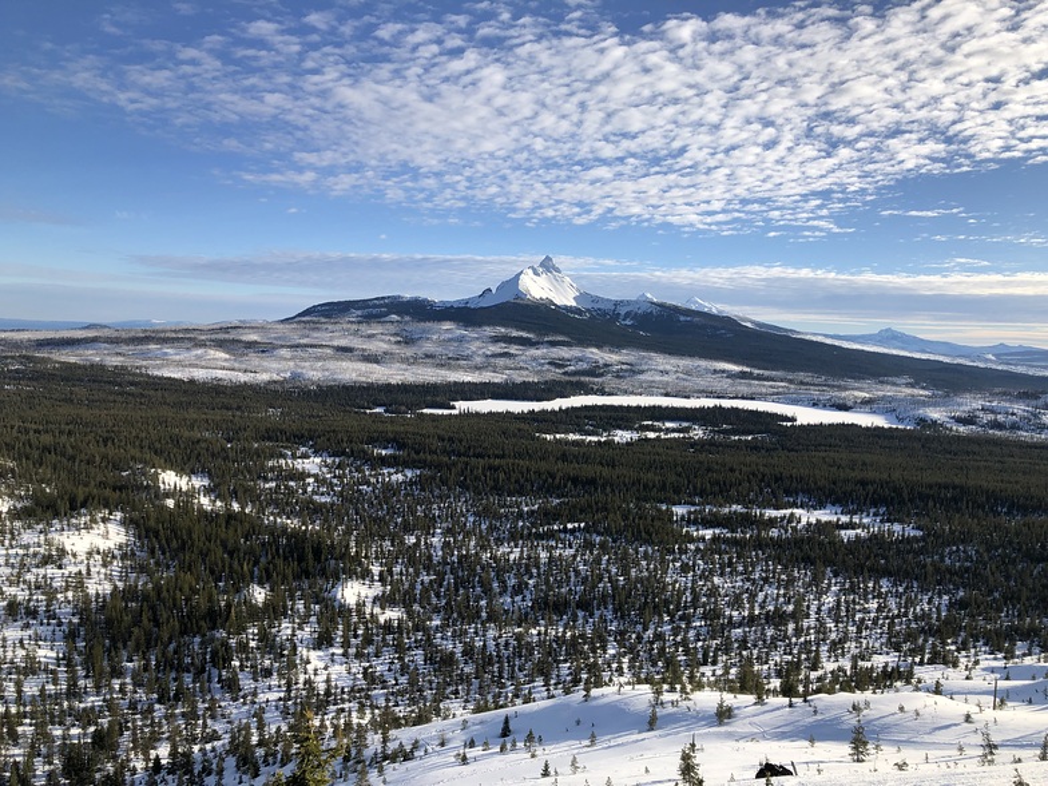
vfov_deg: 49.7
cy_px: 393
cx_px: 524
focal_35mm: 28
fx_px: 848
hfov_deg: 63.4
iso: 20
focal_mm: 3.99
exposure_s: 1/2208
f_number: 1.8
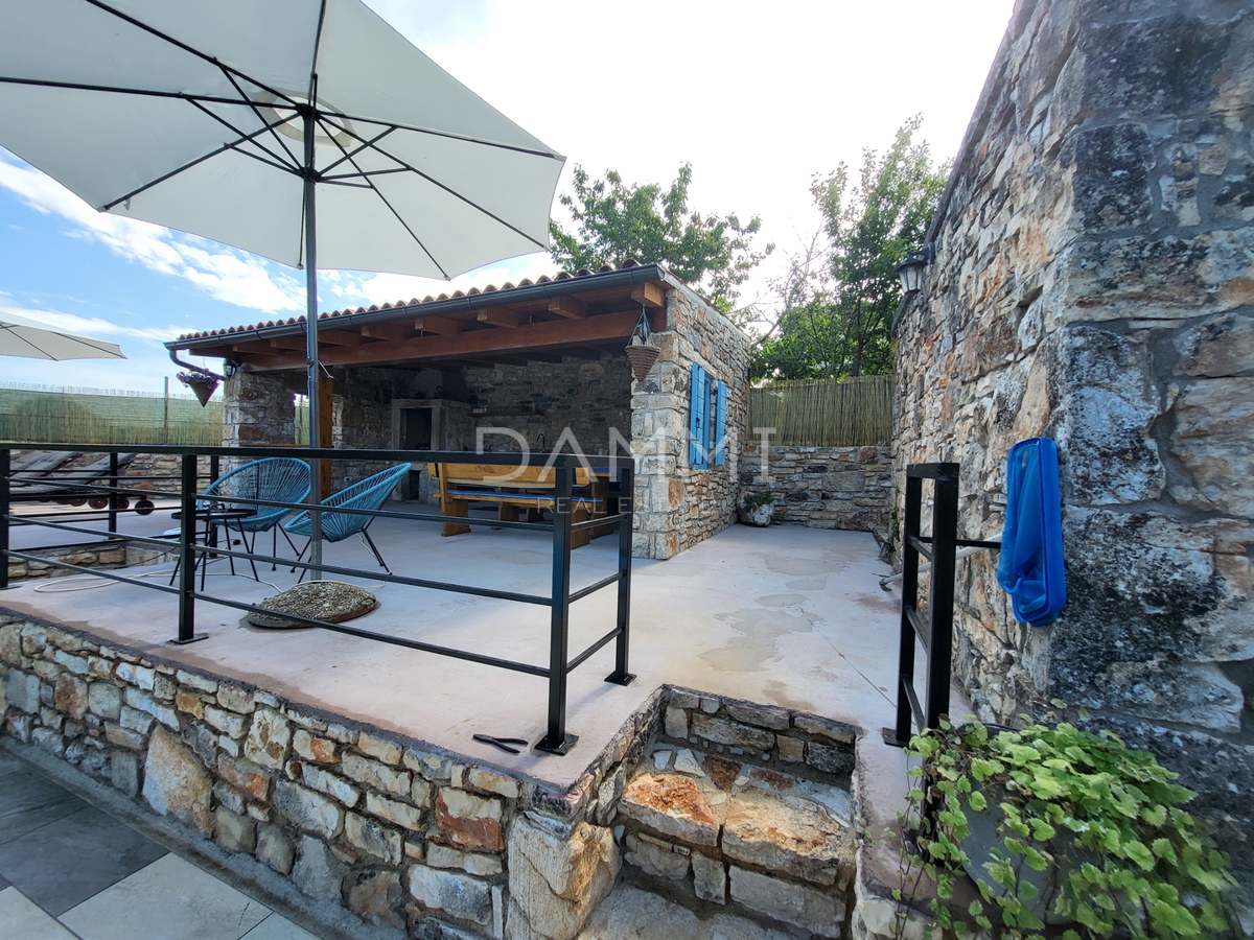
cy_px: 470
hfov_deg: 106.2
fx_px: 471
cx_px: 627
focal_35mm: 13
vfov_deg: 89.9
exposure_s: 1/399
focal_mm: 1.74
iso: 32
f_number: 2.2
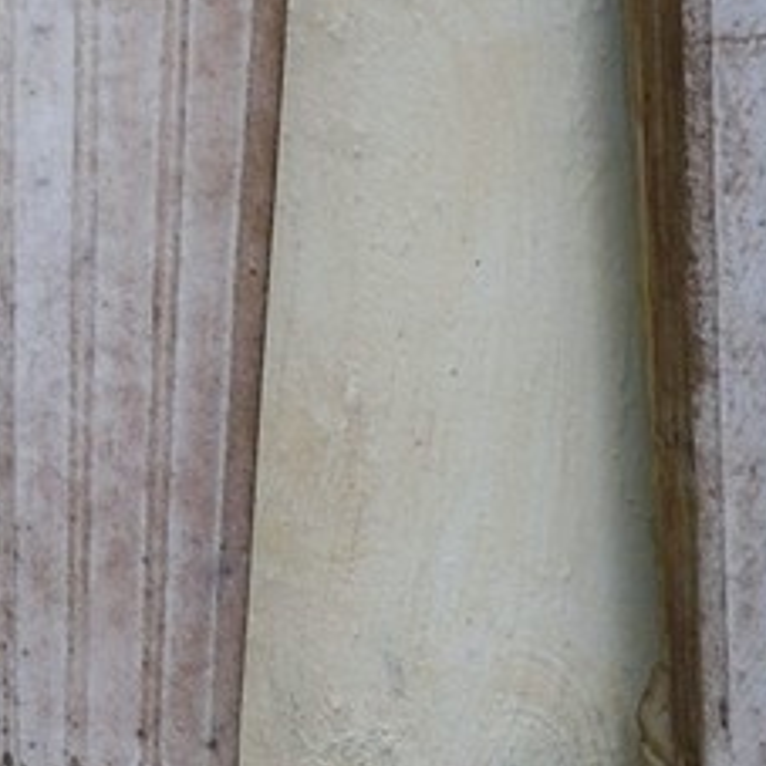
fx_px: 11241
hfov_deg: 3.8
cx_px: -1886
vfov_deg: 3.7
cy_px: -2138
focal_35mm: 449
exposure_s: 1/60
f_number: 11
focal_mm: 50
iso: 200
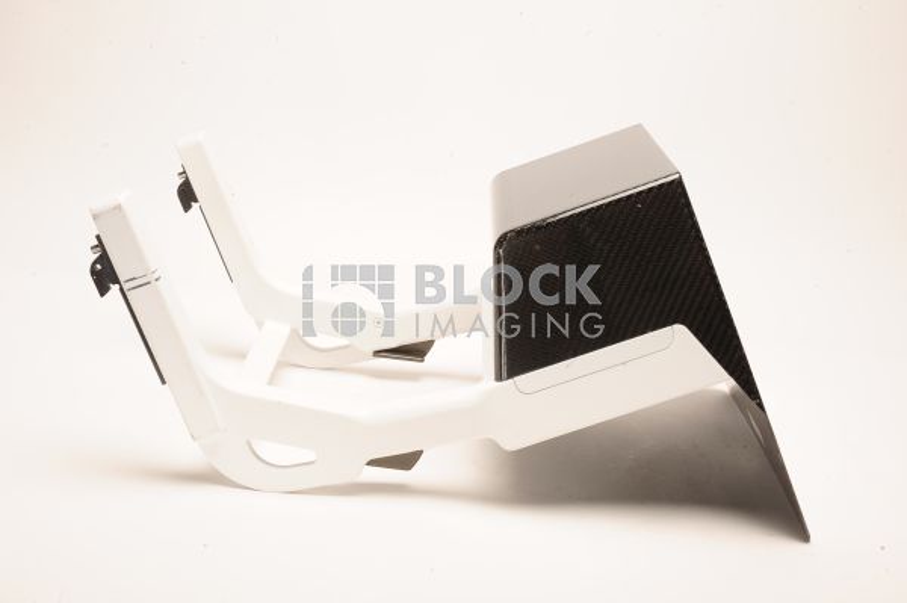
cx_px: 454
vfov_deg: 26.9
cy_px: 302
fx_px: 1259
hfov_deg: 39.6
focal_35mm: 50
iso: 320
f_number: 18
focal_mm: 50
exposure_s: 1/160
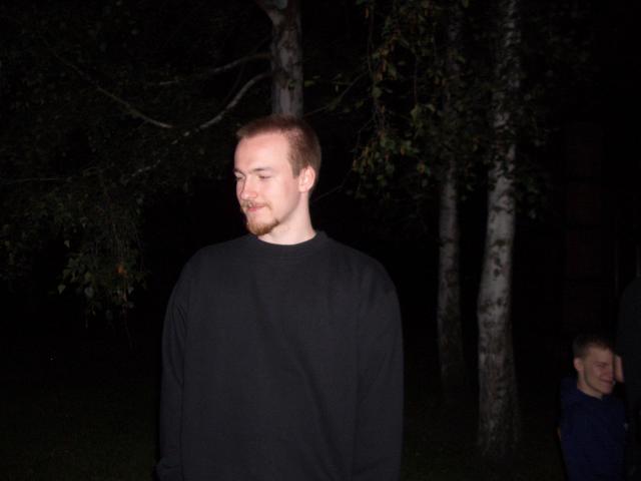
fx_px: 648
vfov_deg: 40.7
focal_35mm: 35
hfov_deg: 52.6
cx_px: 320
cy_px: 240
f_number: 2.6
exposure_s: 1/40
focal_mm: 5.8
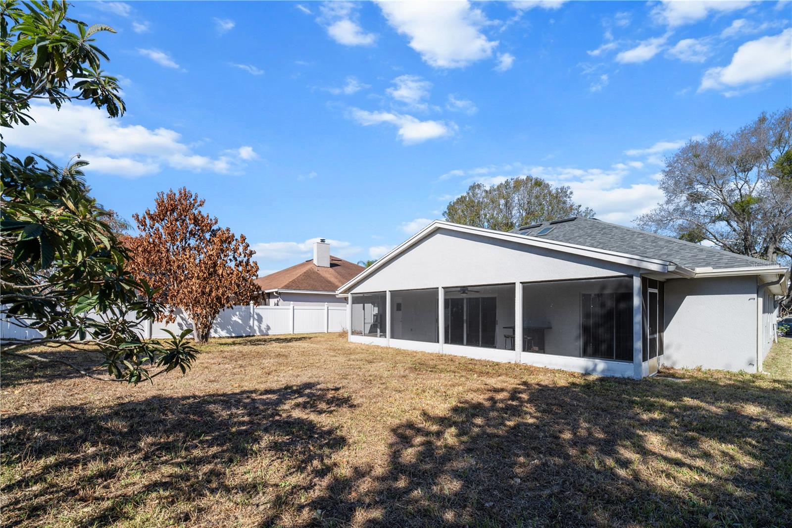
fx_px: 308
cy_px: 264
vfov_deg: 81.2
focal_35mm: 14
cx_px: 396
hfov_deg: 104.3
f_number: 5
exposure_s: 1/250
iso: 160
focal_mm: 14
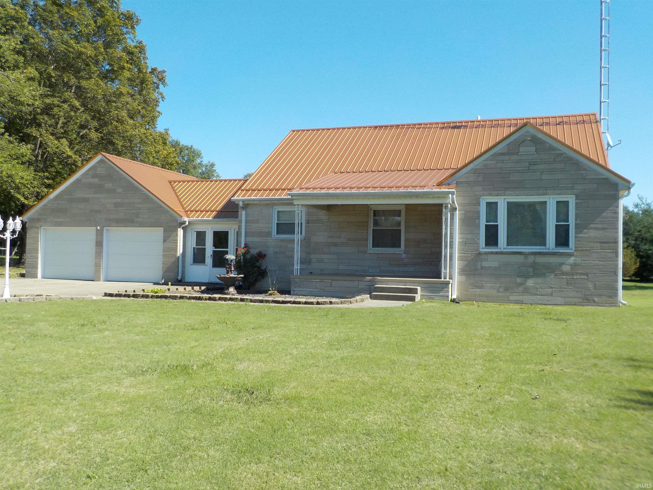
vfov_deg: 46.8
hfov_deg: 60.0
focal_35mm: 30
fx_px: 566
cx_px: 326
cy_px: 245
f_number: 3.3
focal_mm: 4.1
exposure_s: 1/1000
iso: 125
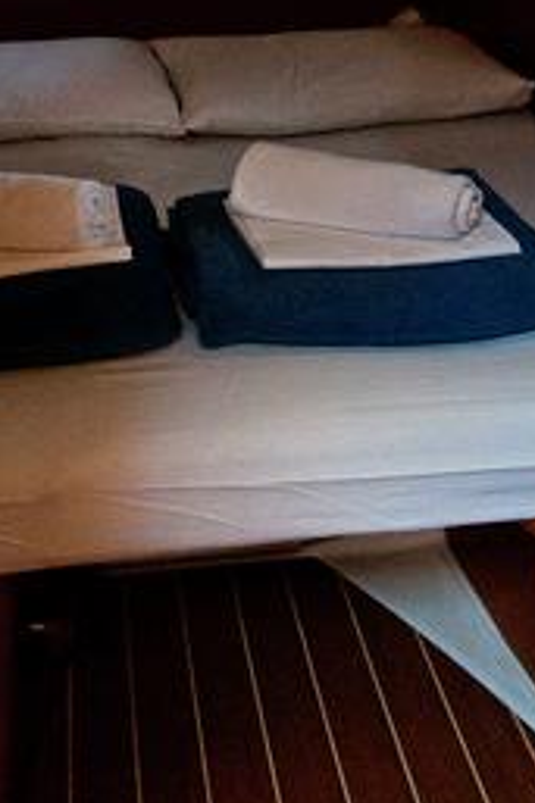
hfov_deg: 31.8
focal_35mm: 42
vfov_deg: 43.1
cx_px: 242
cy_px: 106
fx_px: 937
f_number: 6.3
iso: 1000
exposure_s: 1/100
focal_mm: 12
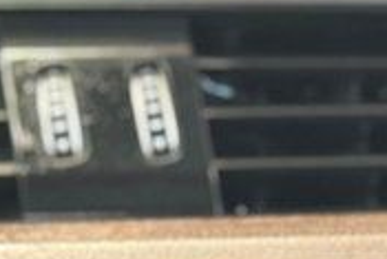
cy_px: 569
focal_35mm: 292
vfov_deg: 4.6
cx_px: 334
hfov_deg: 7.0
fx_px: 3142
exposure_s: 1/30
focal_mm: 6.86
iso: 640
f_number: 1.78
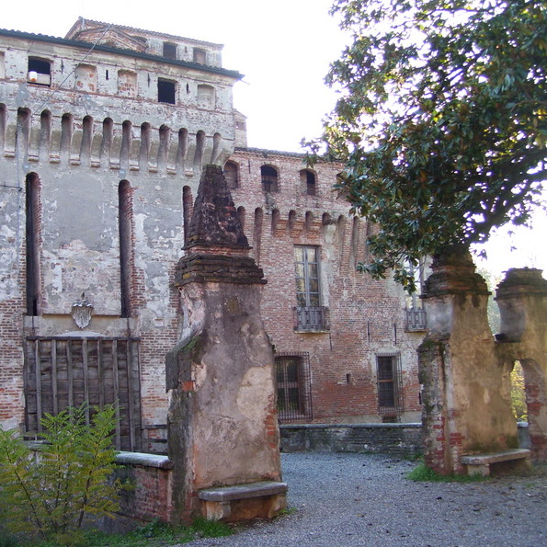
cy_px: 275
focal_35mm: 44
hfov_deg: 38.1
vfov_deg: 38.3
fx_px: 787
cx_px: 205
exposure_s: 1/125
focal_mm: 6
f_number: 2.7
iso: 80
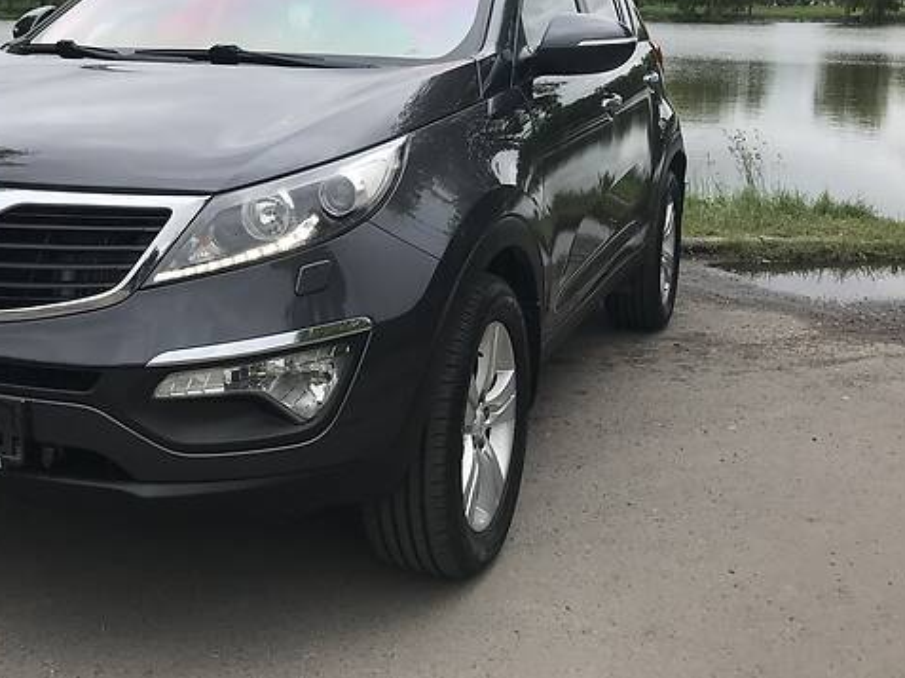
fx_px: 1228
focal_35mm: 47
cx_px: 309
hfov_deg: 40.0
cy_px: 137
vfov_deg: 30.1
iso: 20
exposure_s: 1/622
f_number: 1.8
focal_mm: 4
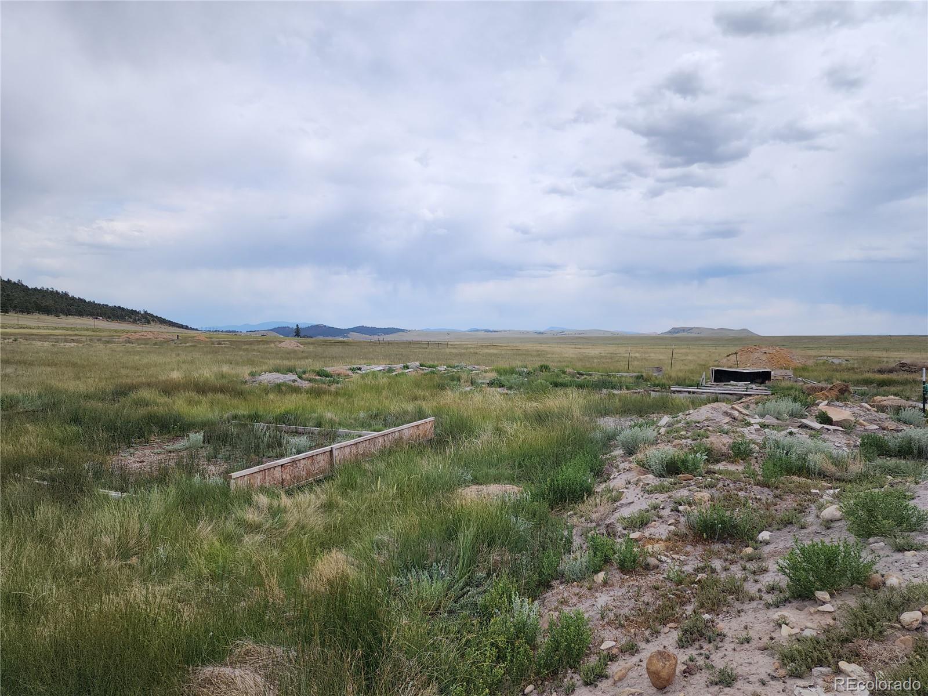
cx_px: 464
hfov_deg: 73.9
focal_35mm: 23
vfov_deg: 58.9
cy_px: 348
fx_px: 617
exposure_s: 1/1372
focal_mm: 6.4
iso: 12
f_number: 1.8
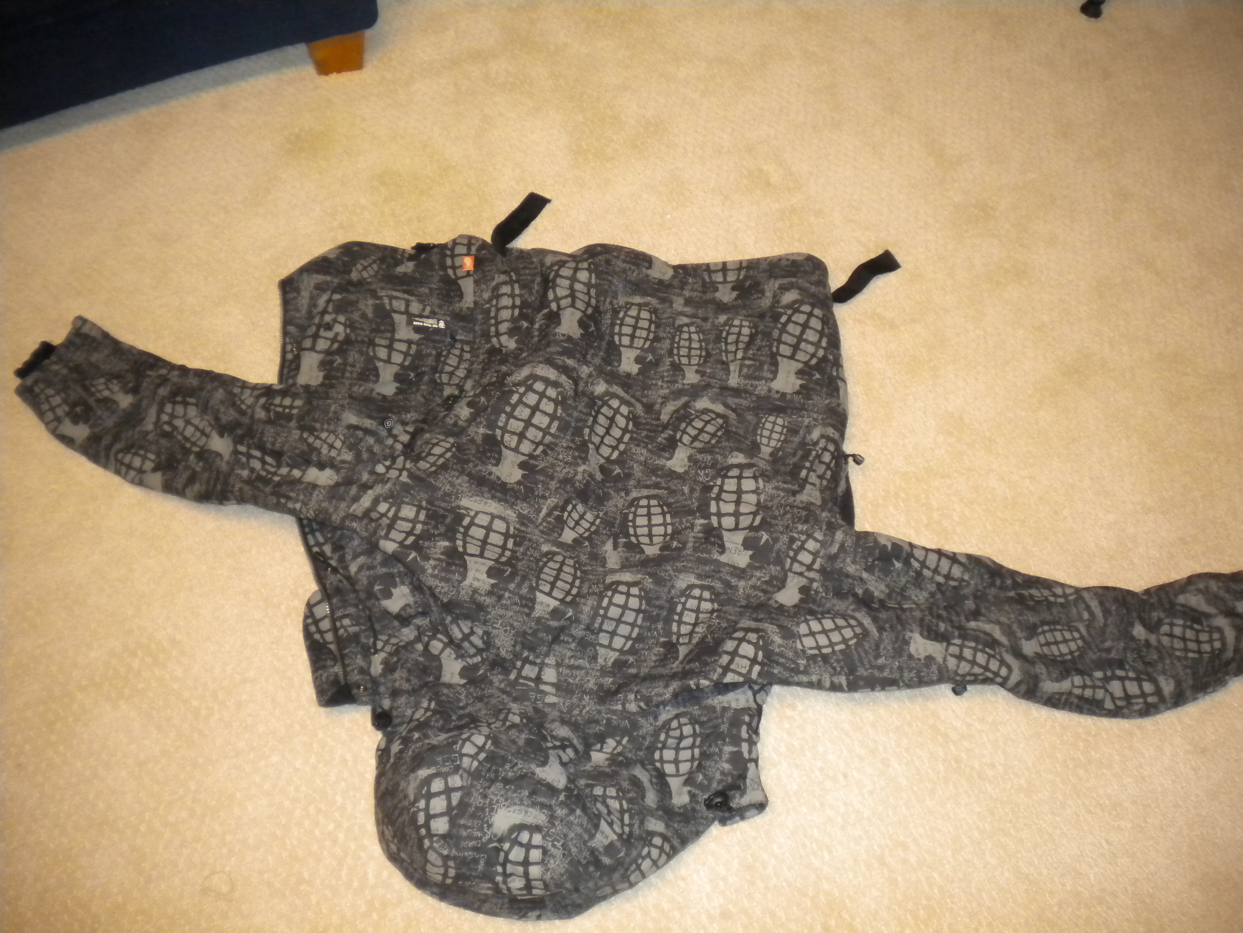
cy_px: 466
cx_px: 622
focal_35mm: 35
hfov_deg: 52.6
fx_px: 1257
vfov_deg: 40.7
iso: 400
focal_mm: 6.3
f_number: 3.1
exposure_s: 1/30
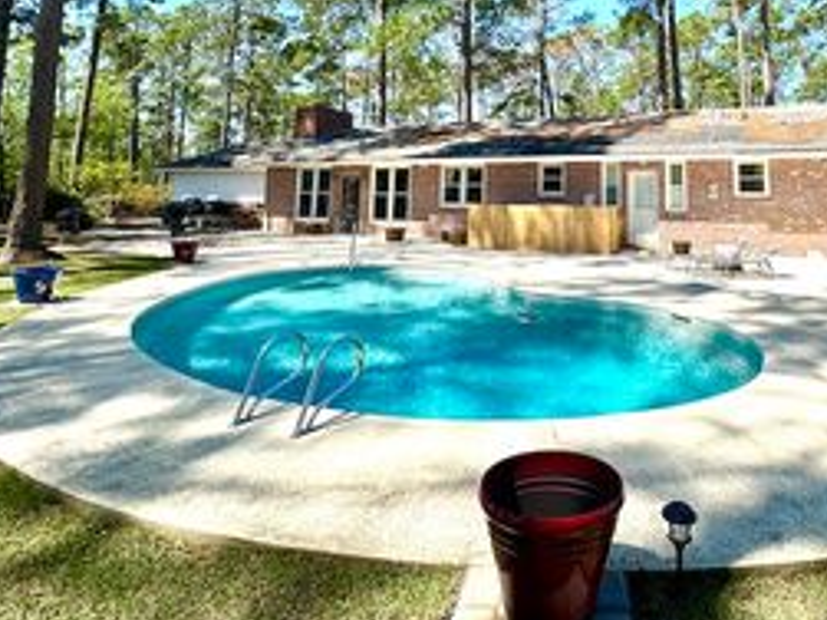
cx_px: 568
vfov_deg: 53.2
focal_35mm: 24
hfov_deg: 69.1
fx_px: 573
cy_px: 127
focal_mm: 2.22
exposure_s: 1/1171
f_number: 2.2
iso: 40
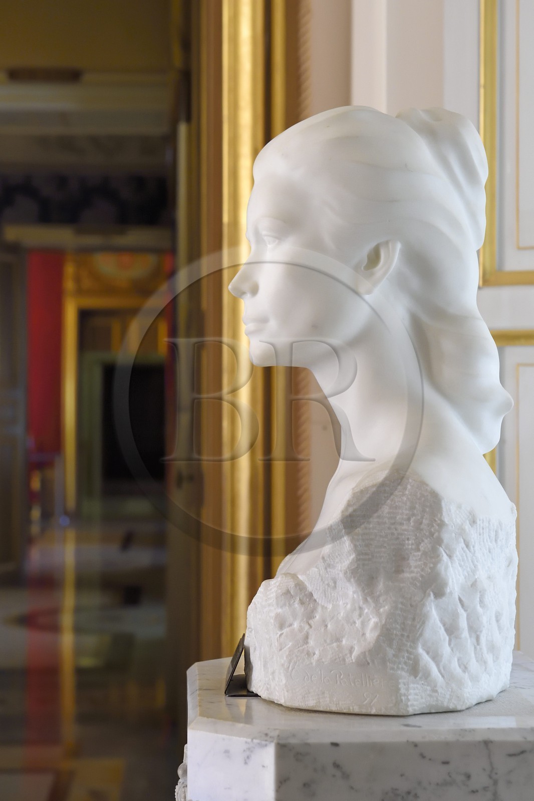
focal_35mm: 70
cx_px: 267
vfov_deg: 28.8
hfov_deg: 19.4
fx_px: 1558
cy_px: 400
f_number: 6.3
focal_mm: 70
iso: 3200
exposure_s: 1/100
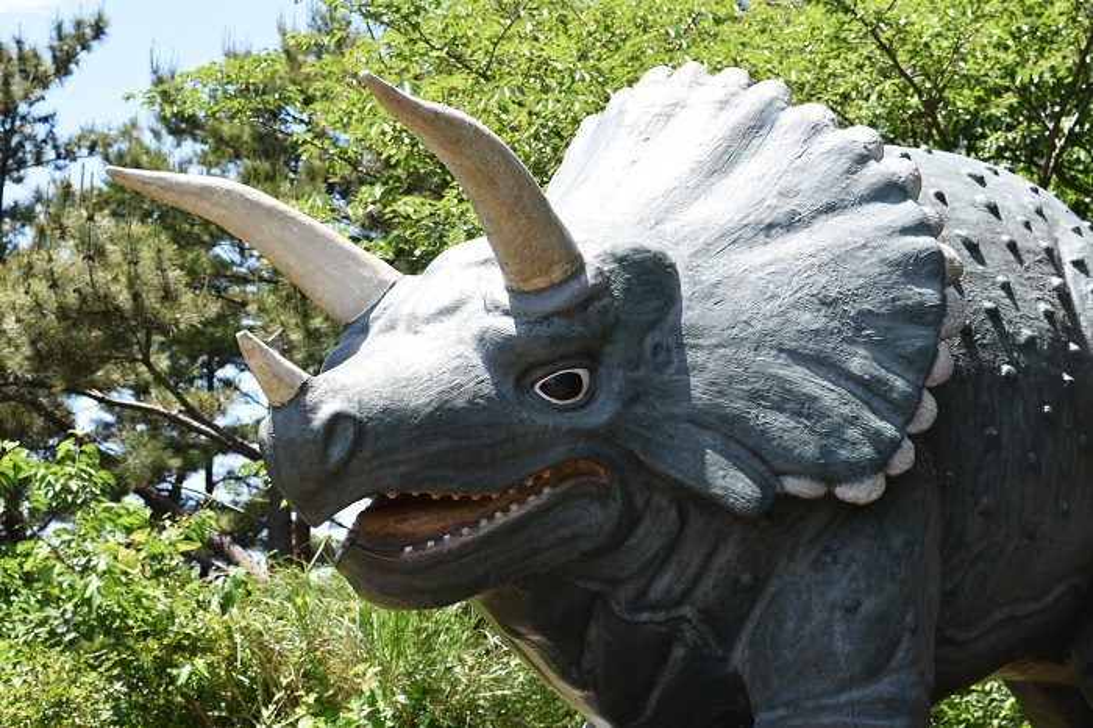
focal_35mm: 69
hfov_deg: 29.3
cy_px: 364
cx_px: 546
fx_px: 2094
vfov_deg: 19.7
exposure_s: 1/250
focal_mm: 46
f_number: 8
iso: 200
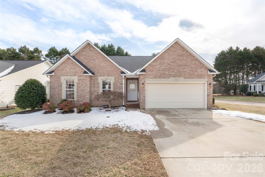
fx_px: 118
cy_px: 88
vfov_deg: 73.7
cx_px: 132
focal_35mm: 16
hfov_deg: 96.7
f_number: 11
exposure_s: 1/10
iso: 100
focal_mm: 16
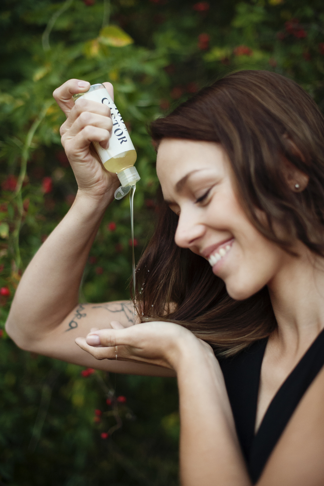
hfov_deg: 27.0
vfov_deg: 39.6
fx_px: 676
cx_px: 162
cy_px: 243
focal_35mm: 50
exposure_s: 1/50
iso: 3200
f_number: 1.8
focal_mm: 50
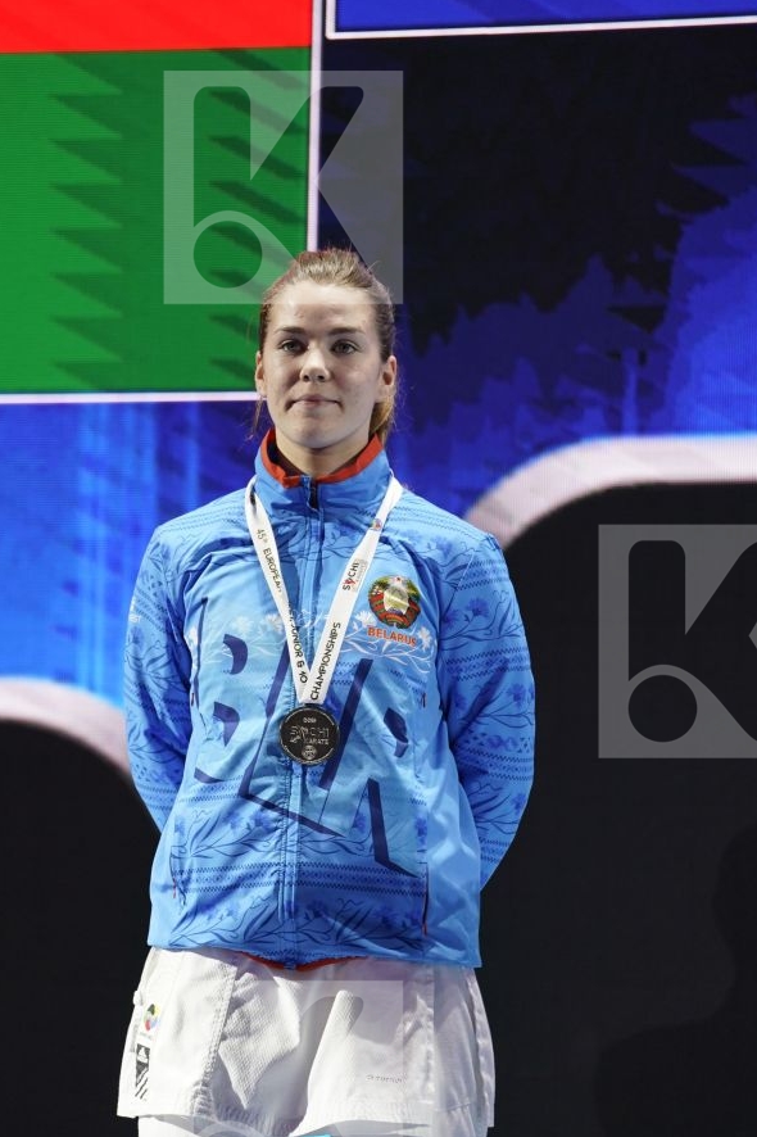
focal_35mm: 271
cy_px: 642
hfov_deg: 5.1
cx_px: 284
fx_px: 8554
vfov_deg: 7.6
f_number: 2.8
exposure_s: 1/250
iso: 500
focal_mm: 200
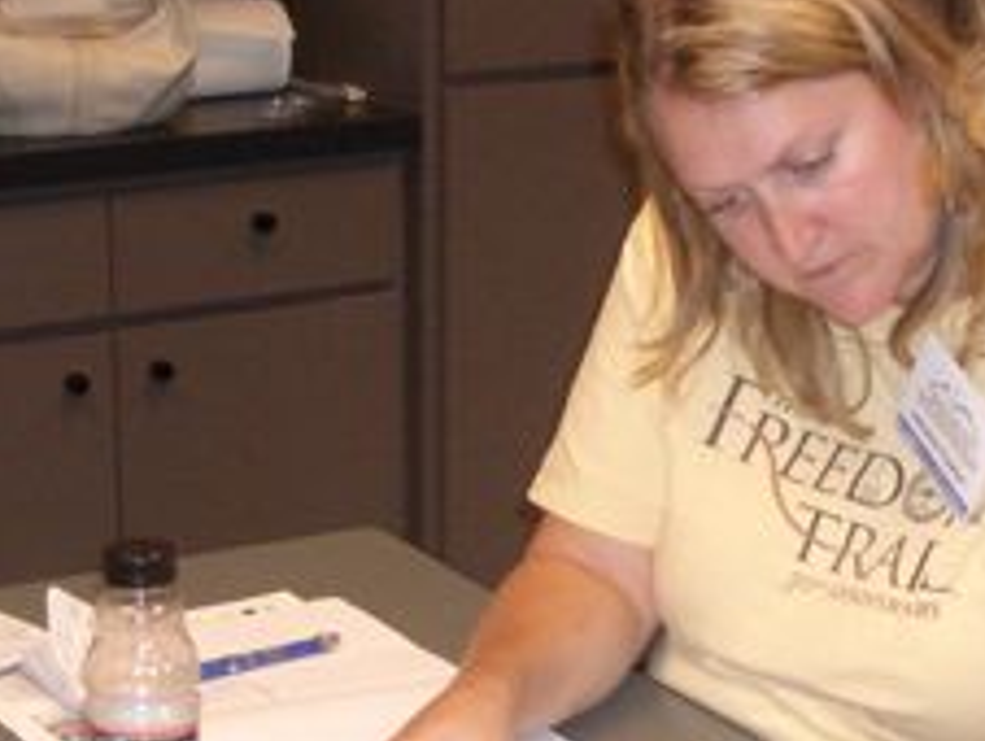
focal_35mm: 99
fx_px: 2820
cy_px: 466
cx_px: 758
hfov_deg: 19.6
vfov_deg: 15.0
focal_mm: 5.8
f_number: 2.6
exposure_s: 1/60
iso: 200
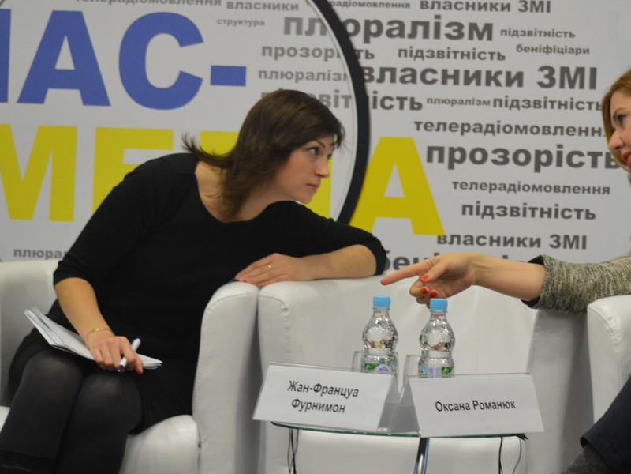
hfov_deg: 13.8
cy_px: 304
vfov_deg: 10.4
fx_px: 2607
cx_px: 454
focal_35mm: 143
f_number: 4.5
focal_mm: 62
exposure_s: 1/60
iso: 1400
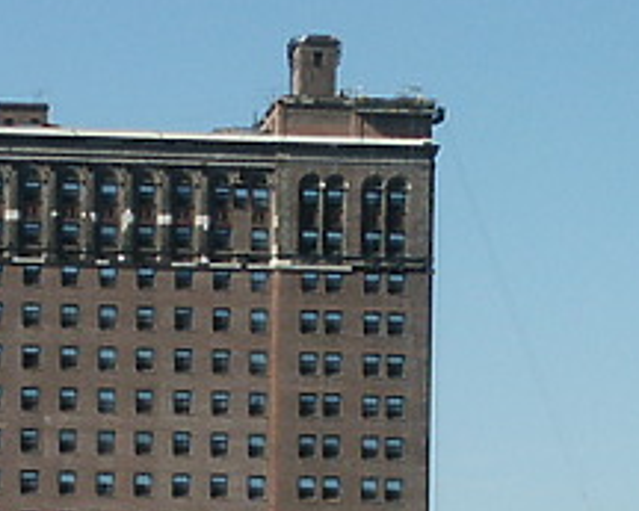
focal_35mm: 228
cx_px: 115
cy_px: 926
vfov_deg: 6.6
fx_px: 4314
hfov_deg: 8.5
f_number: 8
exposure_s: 1/250
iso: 64
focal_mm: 11.57
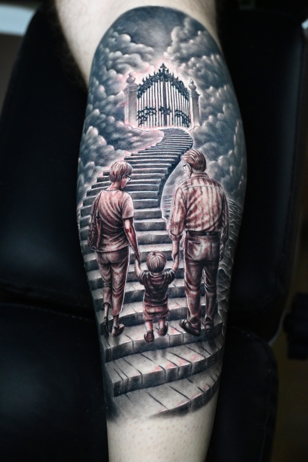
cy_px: 231
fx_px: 962
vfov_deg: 27.0
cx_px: 154
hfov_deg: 18.2
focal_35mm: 75
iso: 4000
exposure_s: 1/200
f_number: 4
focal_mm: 50
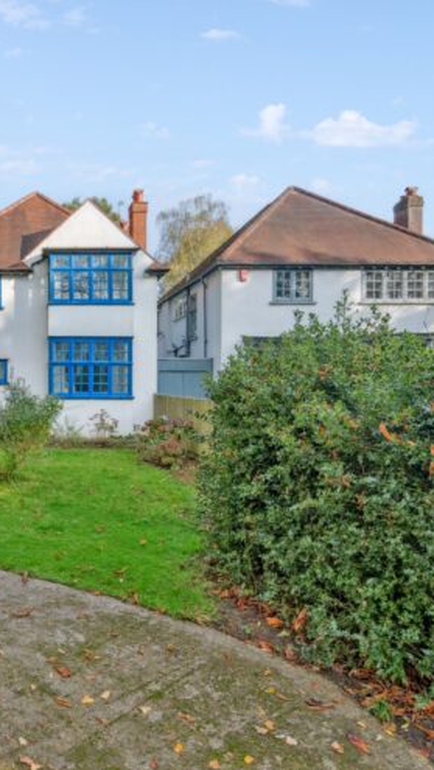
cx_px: 20
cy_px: 396
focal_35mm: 26
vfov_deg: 71.9
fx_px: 531
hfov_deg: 40.1
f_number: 6.3
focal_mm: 16
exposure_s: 1/800
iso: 1600
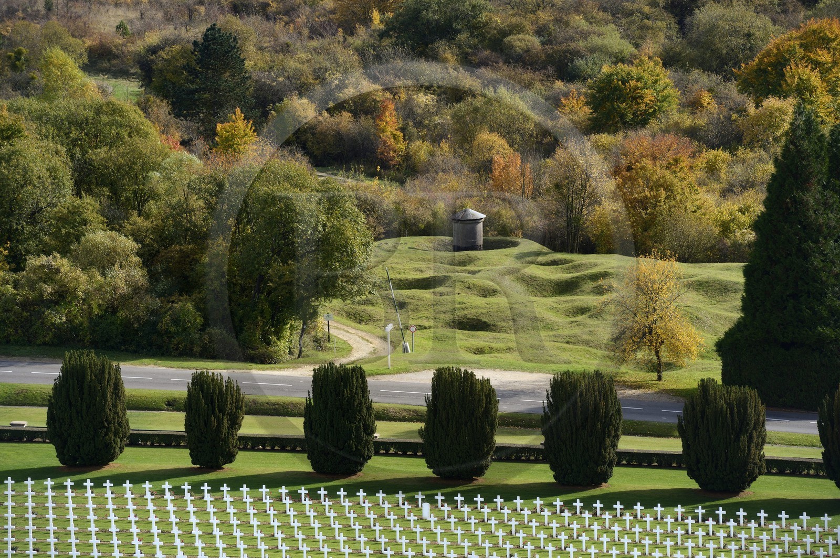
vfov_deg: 6.9
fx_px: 4663
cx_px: 420
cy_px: 279
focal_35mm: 200
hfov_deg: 10.3
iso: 200
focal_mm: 200
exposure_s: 1/250
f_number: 10
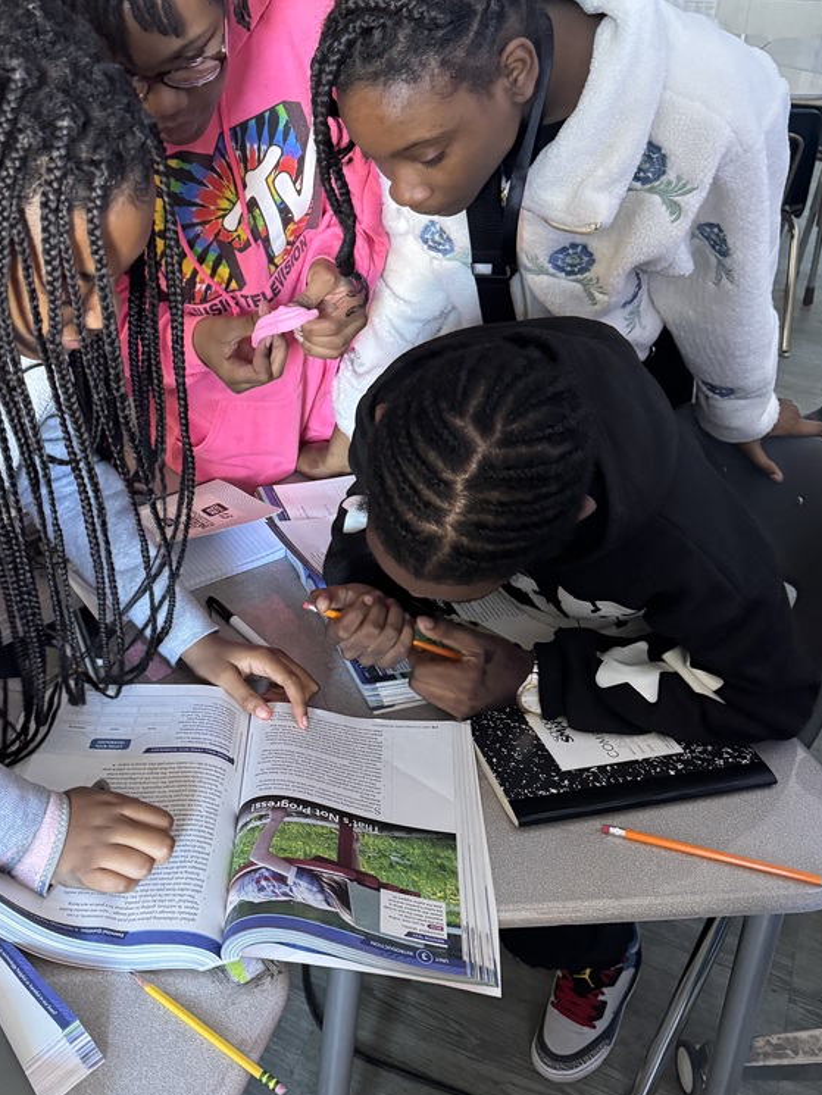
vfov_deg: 55.3
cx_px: 279
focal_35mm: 33
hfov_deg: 42.4
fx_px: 1045
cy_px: 539
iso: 800
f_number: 1.78
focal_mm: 6.76
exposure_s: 1/53
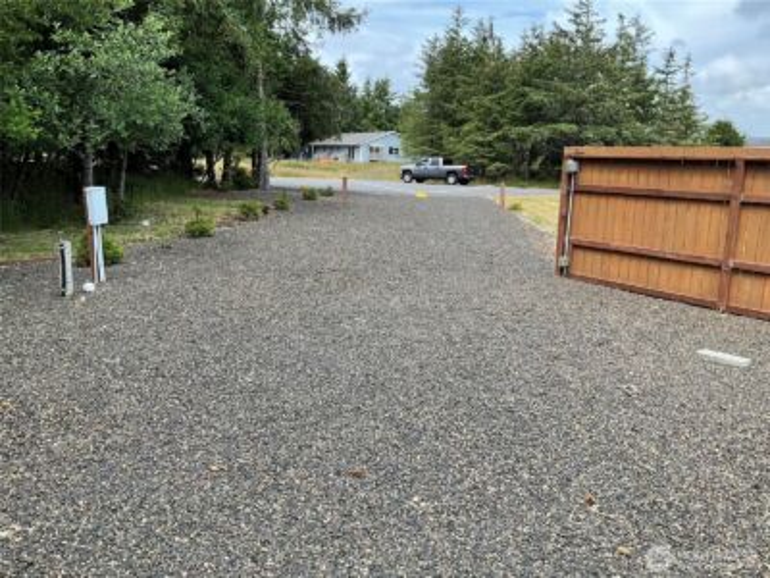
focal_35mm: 29
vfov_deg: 48.2
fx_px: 645
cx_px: 385
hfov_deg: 61.7
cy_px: 289
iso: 25
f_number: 1.8
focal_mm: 3
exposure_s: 1/435
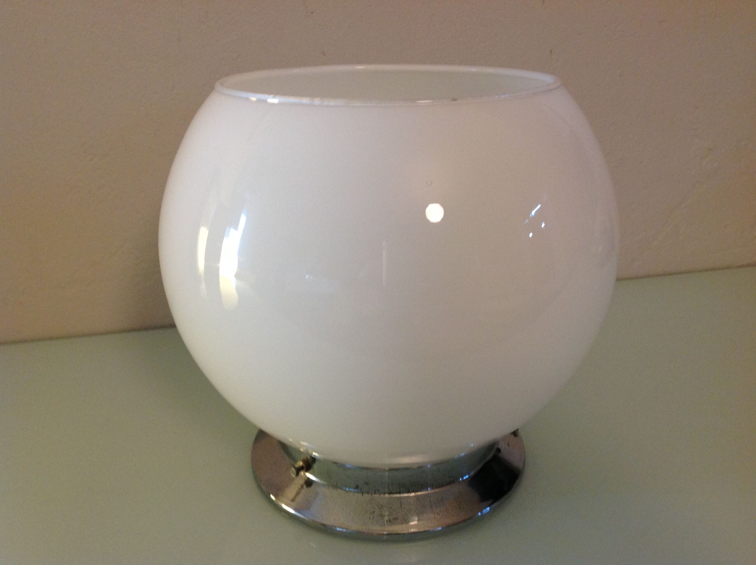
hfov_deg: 52.7
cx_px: 378
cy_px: 282
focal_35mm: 35
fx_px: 763
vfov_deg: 40.6
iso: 160
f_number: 2.4
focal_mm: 4.28
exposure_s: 1/17
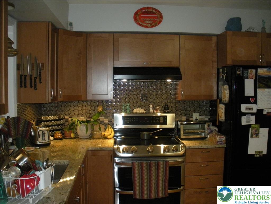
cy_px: 102
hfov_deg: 52.6
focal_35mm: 35
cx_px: 136
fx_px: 274
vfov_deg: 40.7
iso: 400
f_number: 3.5
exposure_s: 1/60
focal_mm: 6.3
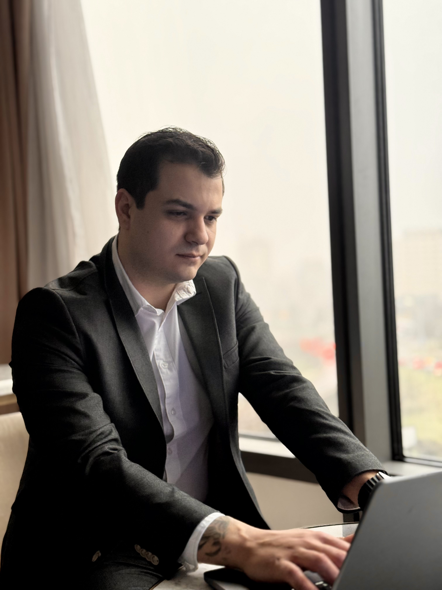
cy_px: 295
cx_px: 221
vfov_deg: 39.7
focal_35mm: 48
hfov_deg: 30.3
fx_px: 817
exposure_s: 1/60
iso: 125
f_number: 1.78
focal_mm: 6.76
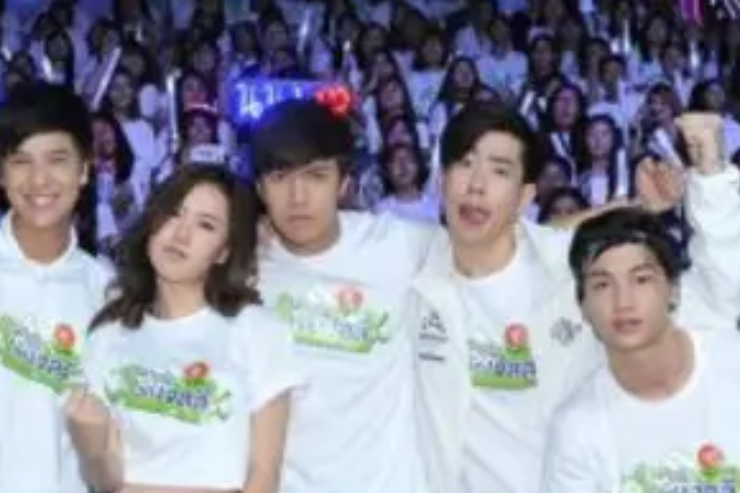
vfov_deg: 15.7
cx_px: 250
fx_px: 1767
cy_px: 450
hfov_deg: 23.6
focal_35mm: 86
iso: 1600
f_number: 7.1
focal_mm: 32
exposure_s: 1/100
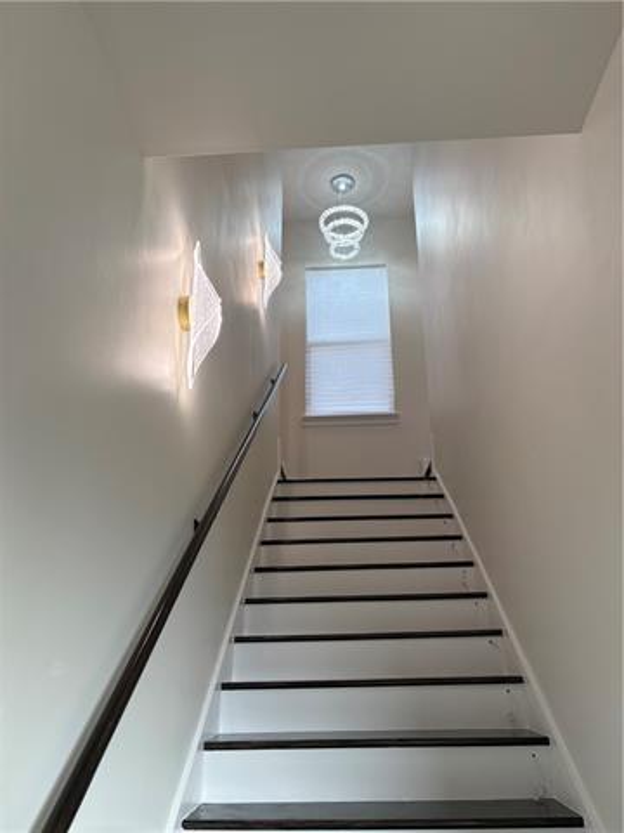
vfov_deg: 67.3
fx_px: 625
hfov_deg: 53.1
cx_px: 312
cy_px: 416
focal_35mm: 26
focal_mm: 5.96
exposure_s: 1/232
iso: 80
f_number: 1.6
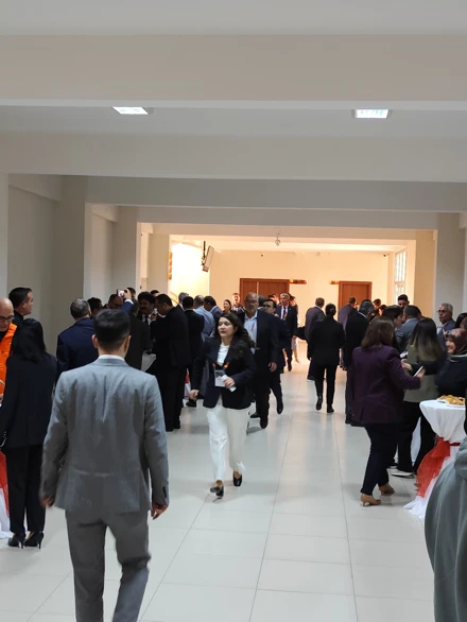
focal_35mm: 46
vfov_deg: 41.2
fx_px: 827
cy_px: 311
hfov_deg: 31.5
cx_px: 234
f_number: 1.65
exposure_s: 1/33.3
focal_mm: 6.14
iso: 640
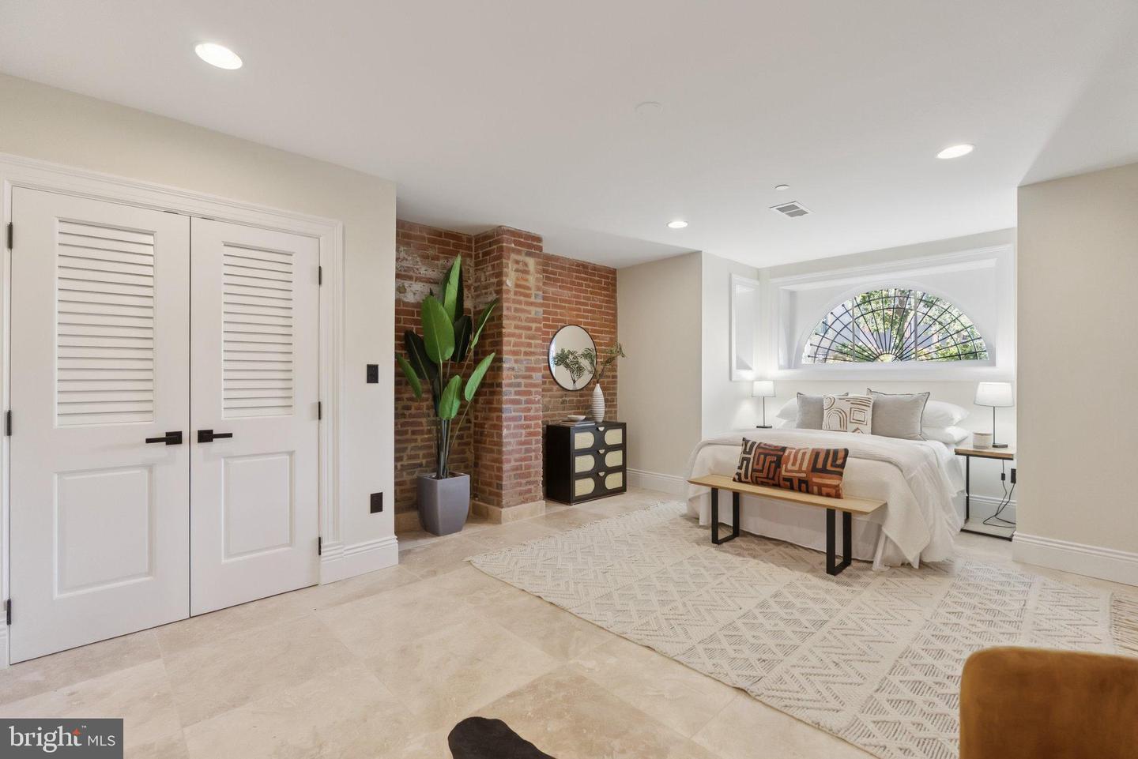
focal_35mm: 16
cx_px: 569
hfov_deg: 96.7
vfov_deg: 73.8
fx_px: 506
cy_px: 380
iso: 4000
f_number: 4.5
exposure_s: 1/160
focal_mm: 16
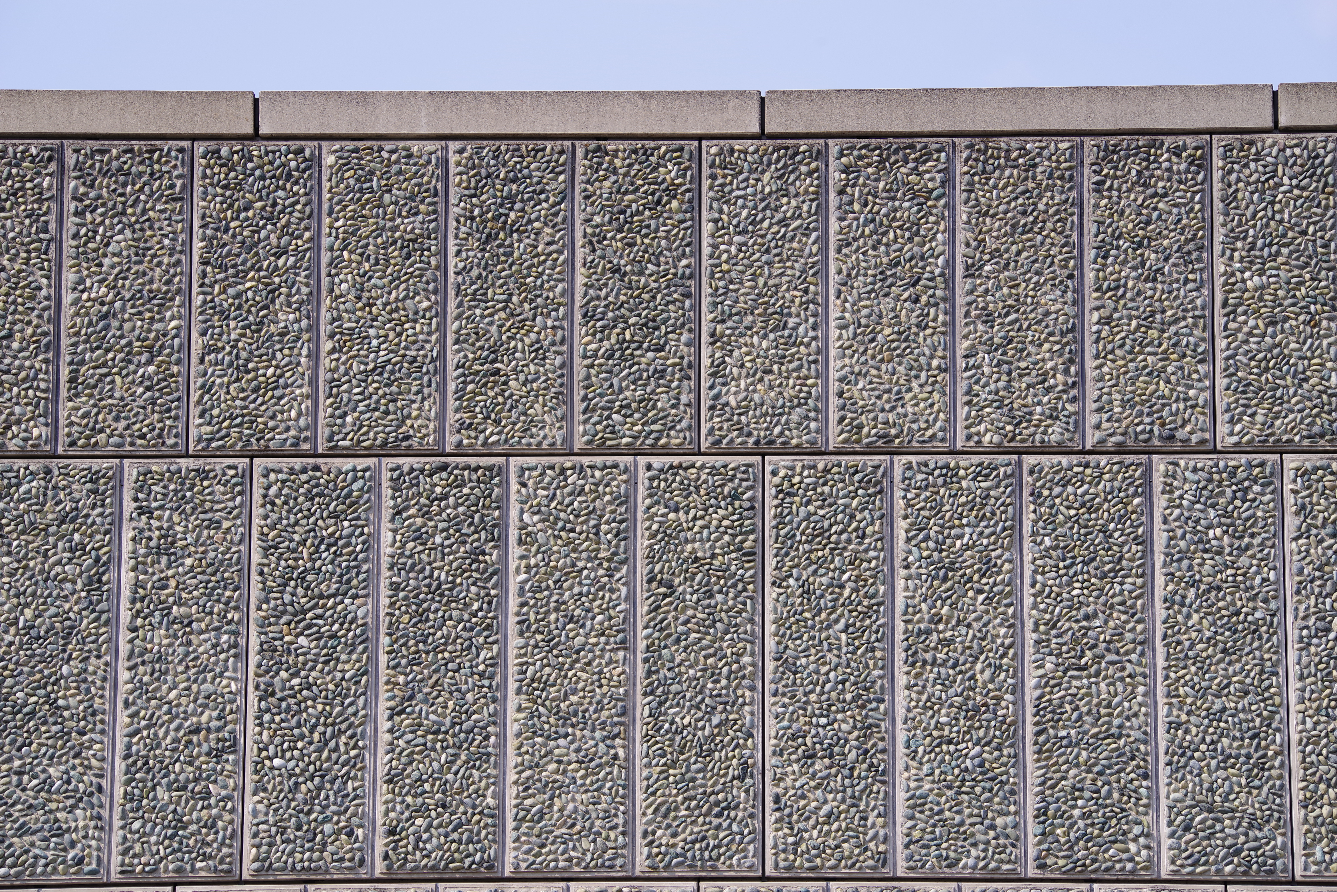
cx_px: 668
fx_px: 7430
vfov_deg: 6.9
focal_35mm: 200
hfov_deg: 10.3
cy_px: 446
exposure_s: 1/100
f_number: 11
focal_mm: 200
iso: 100
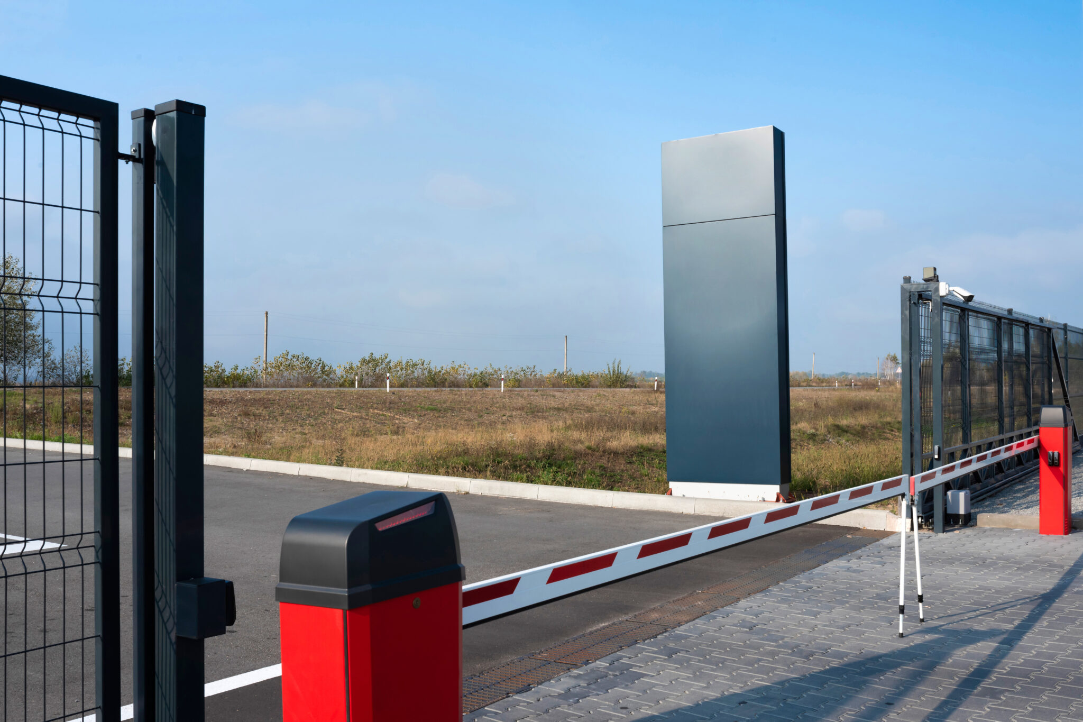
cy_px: 361
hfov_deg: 54.4
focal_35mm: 35
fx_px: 1053
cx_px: 542
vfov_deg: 37.8
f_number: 16
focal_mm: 35
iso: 200
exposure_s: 1/250
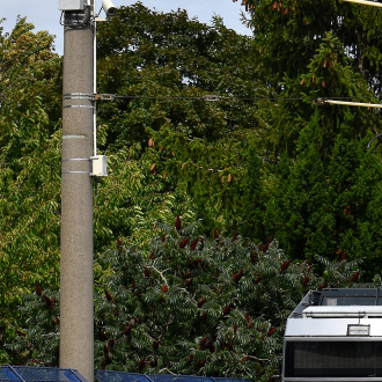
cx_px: 686
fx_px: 4045
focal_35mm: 324
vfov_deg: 5.4
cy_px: 347
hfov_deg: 5.3
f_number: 7.1
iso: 400
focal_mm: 70
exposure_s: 1/2000
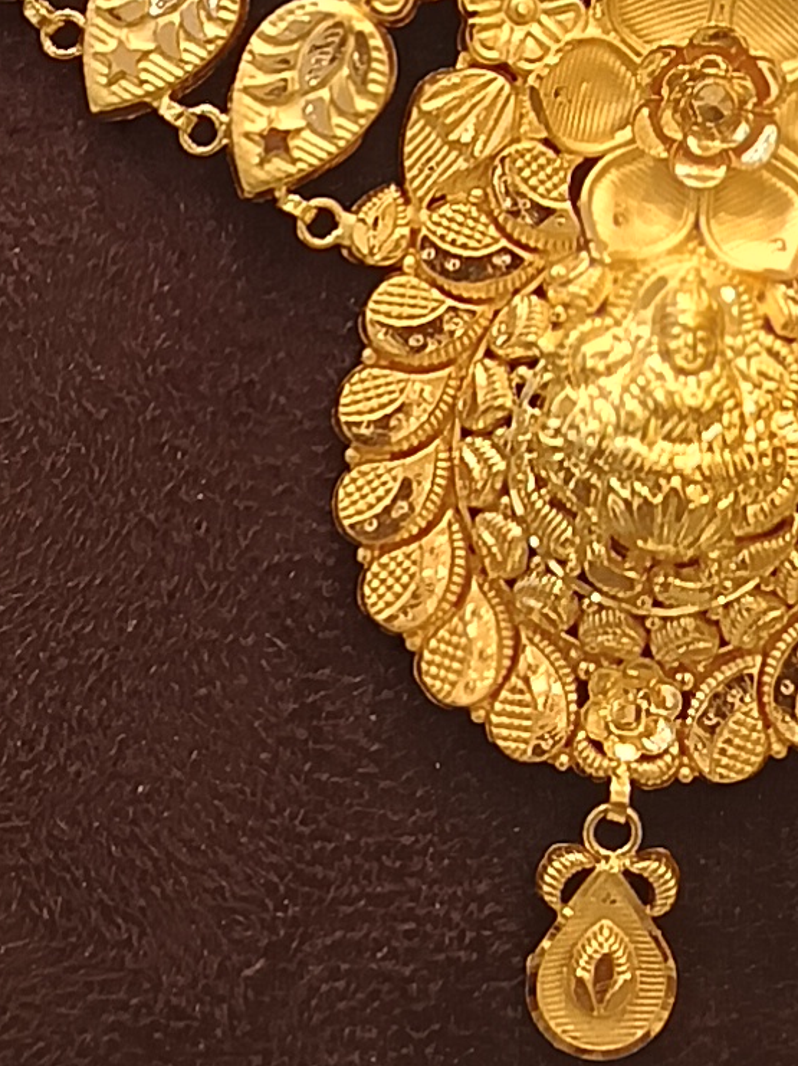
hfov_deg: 12.4
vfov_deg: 16.0
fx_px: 3661
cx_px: 651
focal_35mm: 119
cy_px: -174
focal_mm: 3.61
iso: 80
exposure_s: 1/100
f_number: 1.8
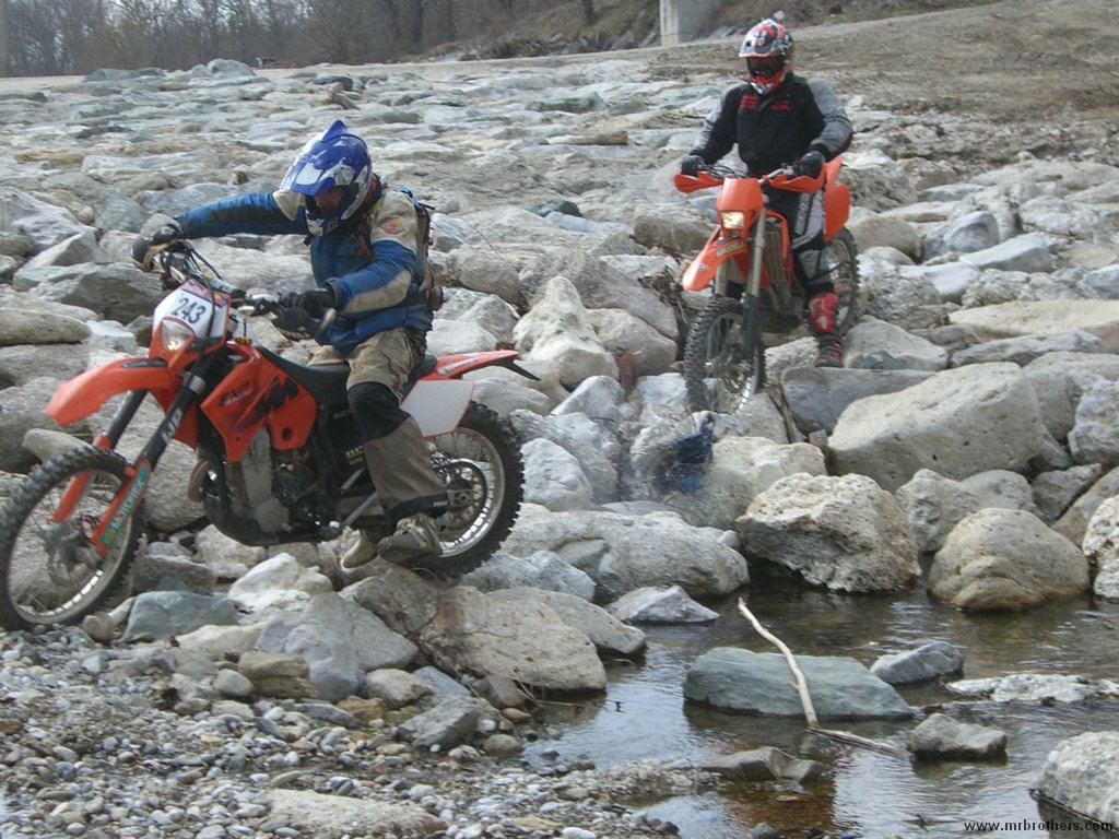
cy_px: 420
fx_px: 2554
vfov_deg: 18.7
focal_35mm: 79
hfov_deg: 24.7
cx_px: 560
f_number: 4.1
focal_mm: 12.8
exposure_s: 1/320
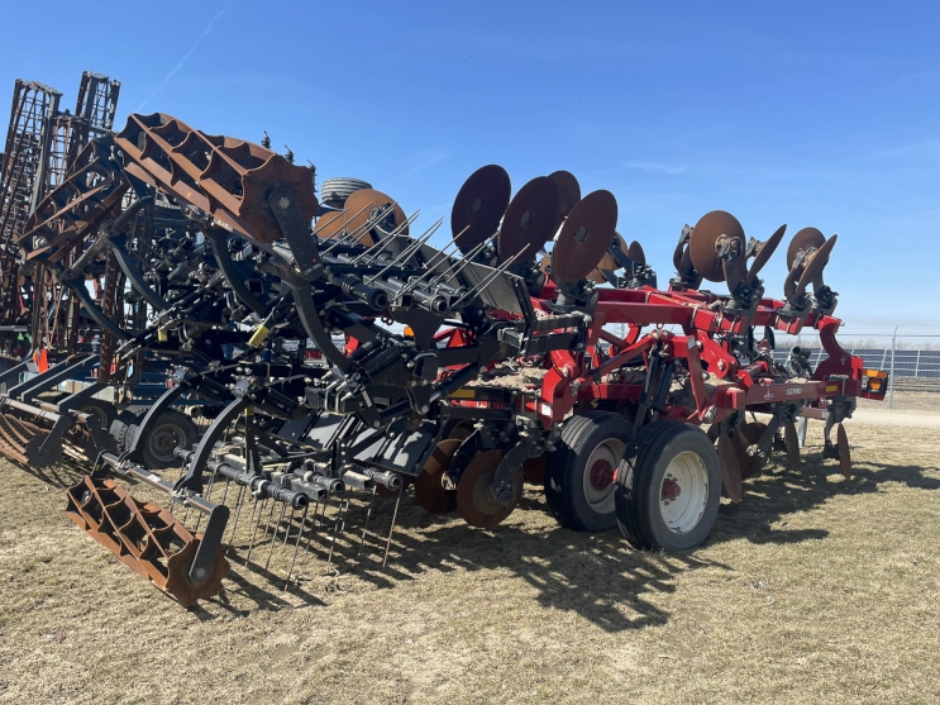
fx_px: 760
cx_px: 444
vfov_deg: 49.7
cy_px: 372
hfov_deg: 63.4
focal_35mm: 28
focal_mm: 4.2
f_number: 1.6
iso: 32
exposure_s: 1/2174
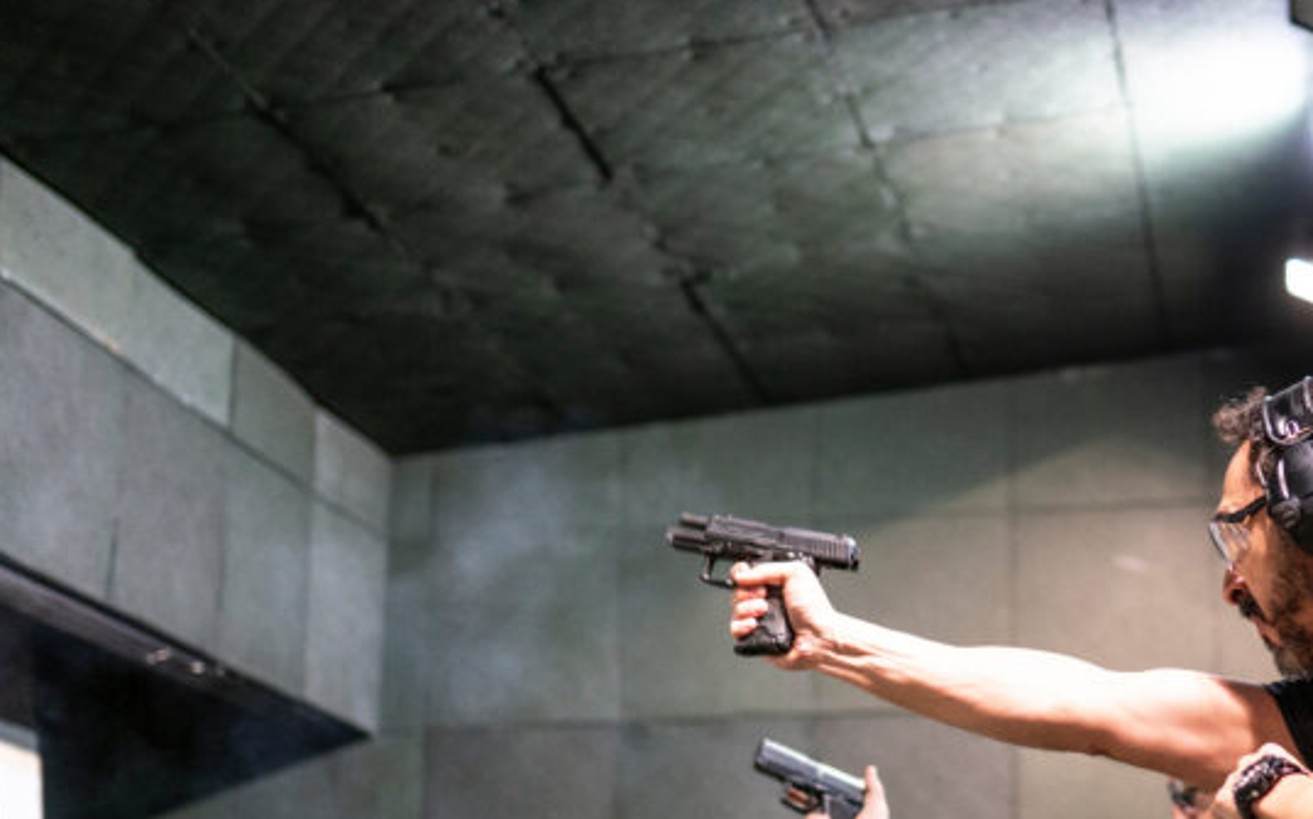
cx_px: 1042
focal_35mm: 71
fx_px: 2539
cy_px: 658
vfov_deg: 18.2
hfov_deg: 28.4
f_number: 1.4
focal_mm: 35
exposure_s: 1/400
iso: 800
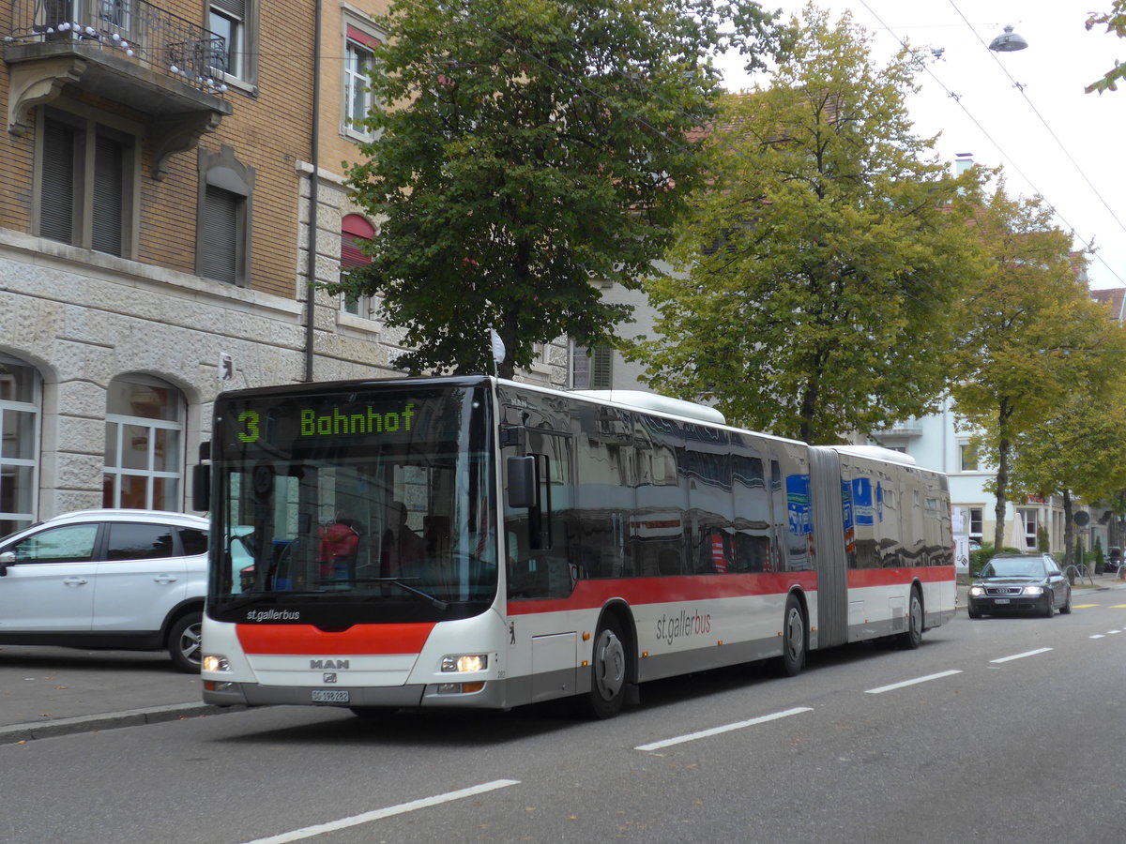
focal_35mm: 59
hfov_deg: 32.7
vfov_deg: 24.8
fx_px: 1919
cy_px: 422
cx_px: 563
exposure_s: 1/250
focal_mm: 12
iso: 125
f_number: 3.5
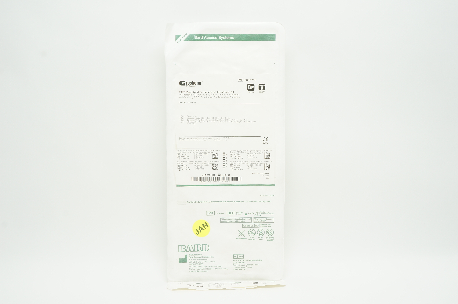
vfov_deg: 39.9
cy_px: 152
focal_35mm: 33
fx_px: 419
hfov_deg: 57.3
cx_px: 229
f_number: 11
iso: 400
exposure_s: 1/15
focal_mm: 22
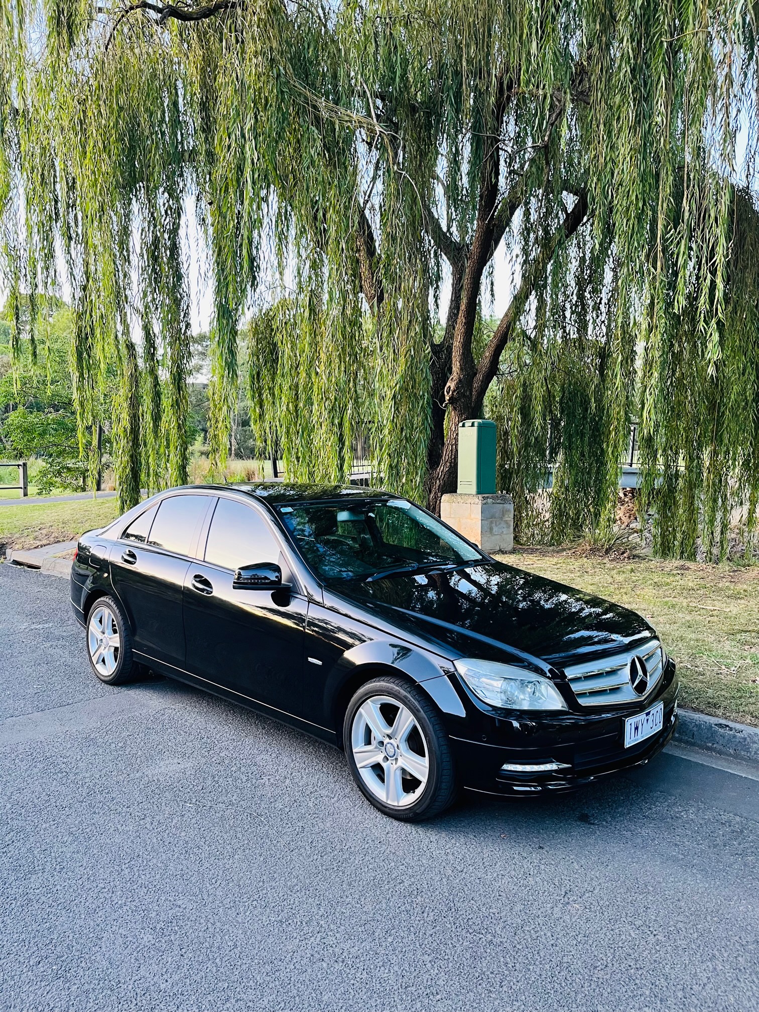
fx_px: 760
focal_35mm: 26
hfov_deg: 53.1
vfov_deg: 67.3
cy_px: 506
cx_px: 380
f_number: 1.6
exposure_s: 1/60
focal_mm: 5.1
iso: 125
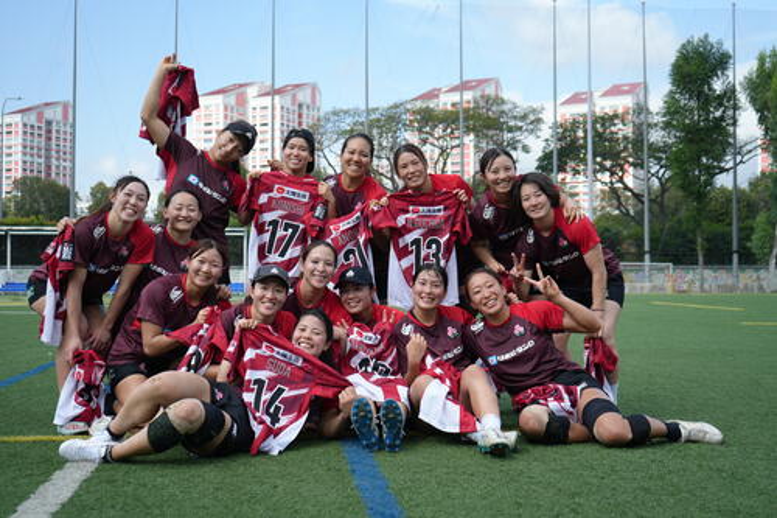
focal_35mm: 45
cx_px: 388
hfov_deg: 43.6
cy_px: 259
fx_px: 971
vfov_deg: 29.8
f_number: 5
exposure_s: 1/400
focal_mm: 45
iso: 100
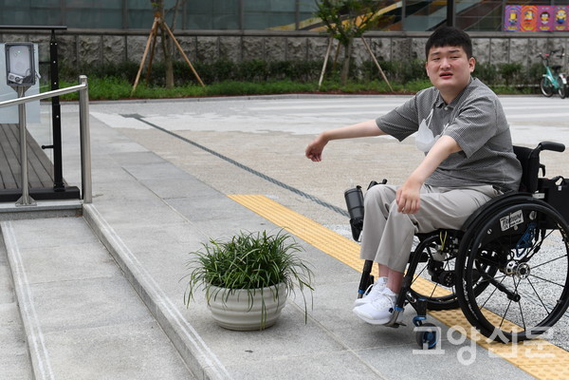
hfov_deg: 30.5
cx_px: 284
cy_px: 190
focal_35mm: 66
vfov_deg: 20.6
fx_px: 1043
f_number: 4
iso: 1000
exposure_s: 1/6400
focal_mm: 44
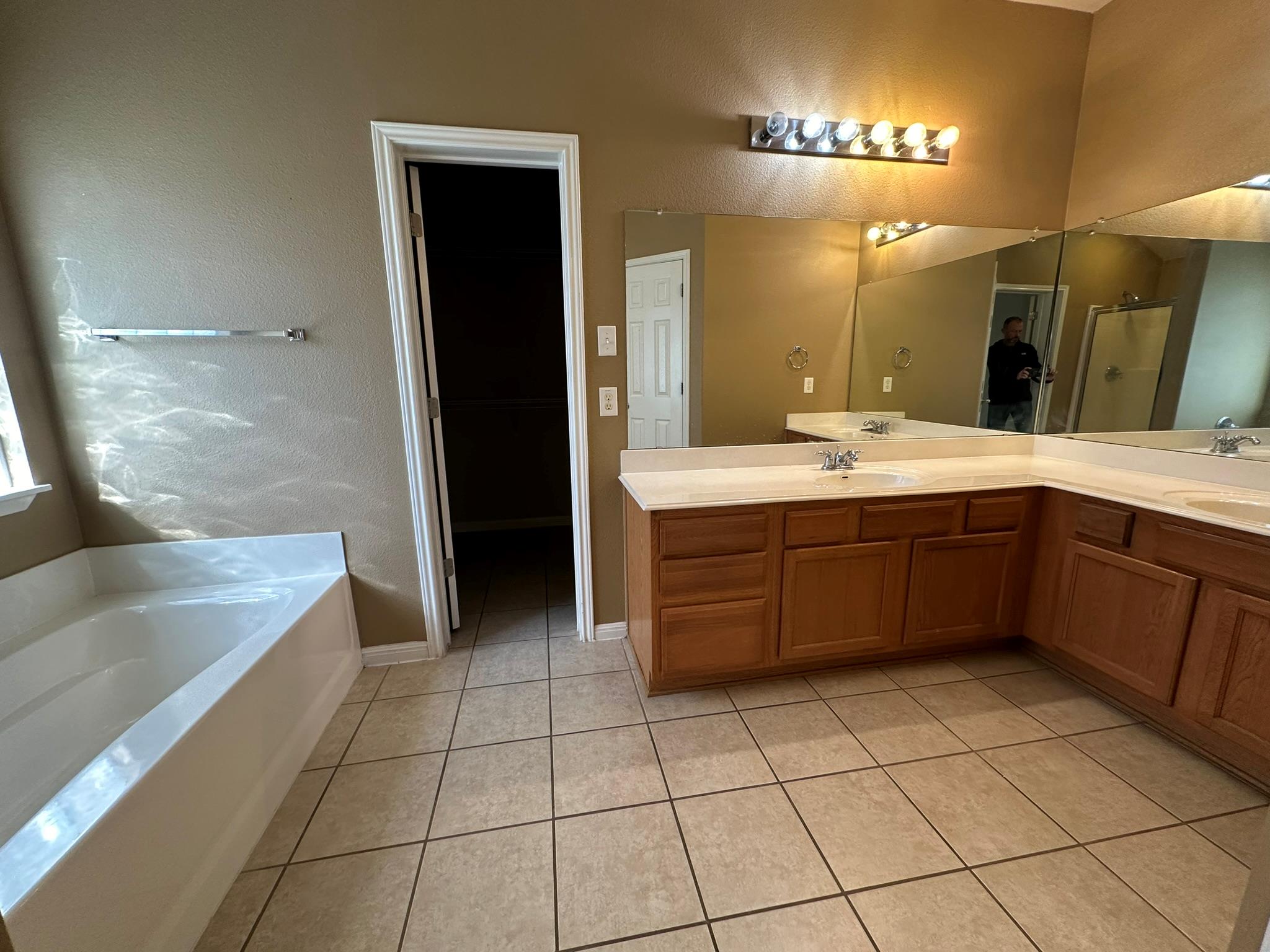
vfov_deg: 85.7
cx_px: 635
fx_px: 514
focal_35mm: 14
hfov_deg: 102.1
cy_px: 476
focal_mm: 2.22
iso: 160
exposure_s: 1/60
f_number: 2.2
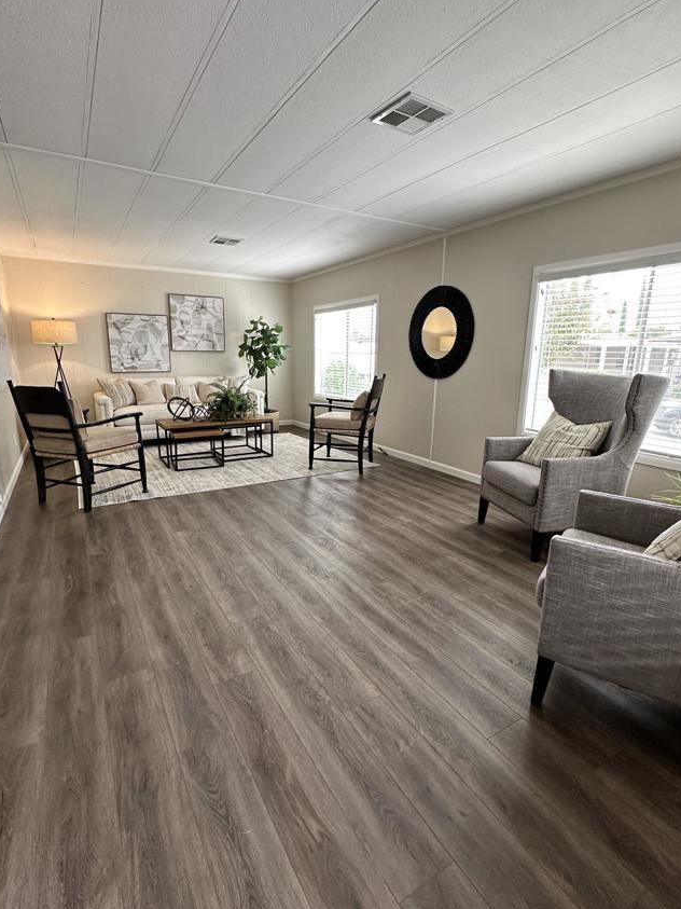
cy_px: 454
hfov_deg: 74.7
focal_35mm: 17
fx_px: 446
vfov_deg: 91.0
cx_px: 331
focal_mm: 2.22
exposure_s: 1/120
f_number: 2.2
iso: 250
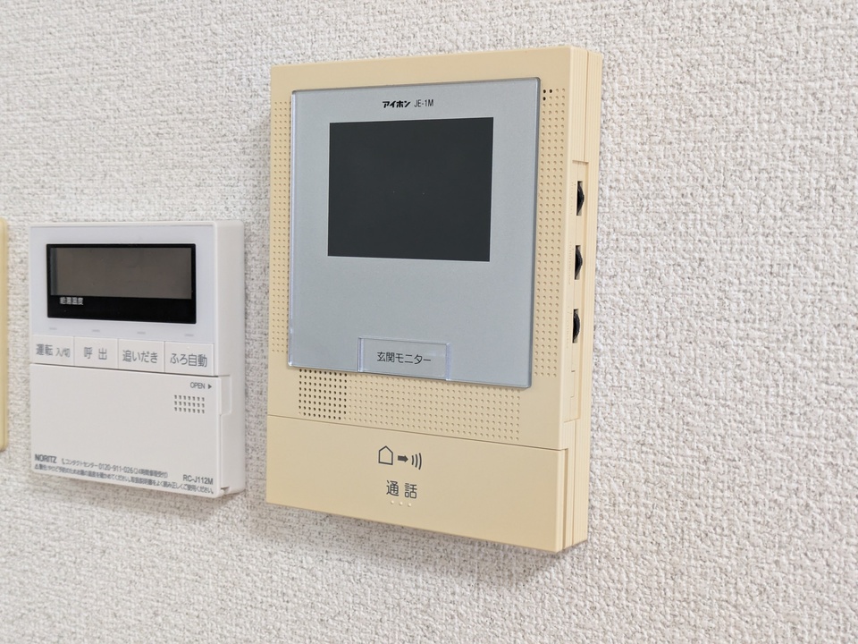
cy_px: 322
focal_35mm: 51
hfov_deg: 37.5
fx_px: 1264
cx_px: 429
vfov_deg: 28.6
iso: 157
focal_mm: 5.43
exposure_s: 1/40
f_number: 1.89
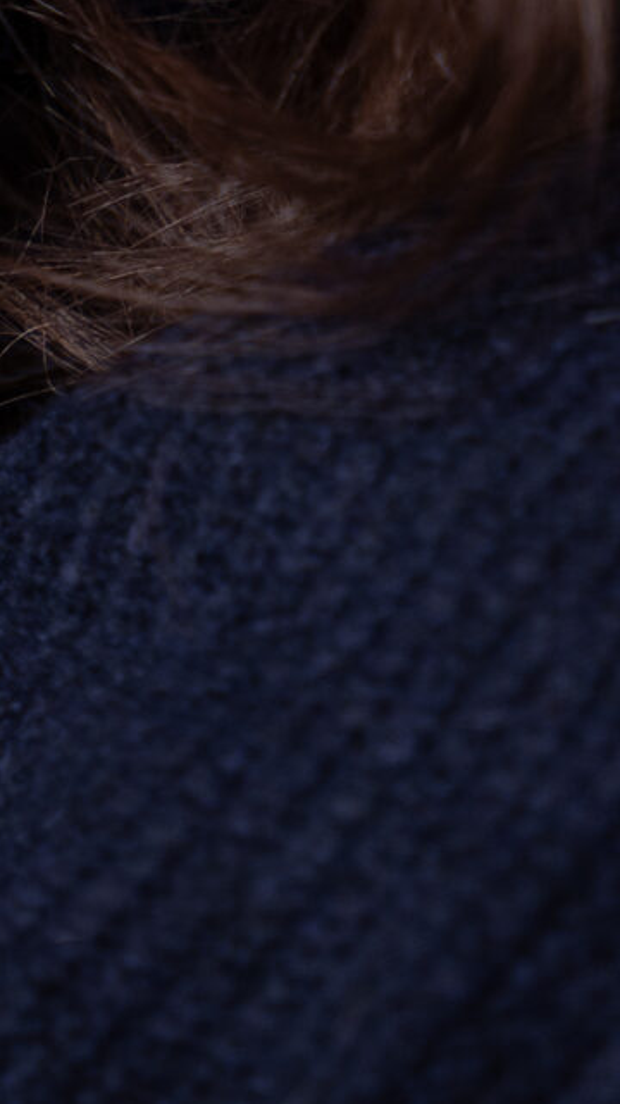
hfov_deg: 4.1
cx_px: 616
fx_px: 8574
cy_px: -346
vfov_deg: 7.3
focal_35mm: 293
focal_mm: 70
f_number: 3.2
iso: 250
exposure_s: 1/200
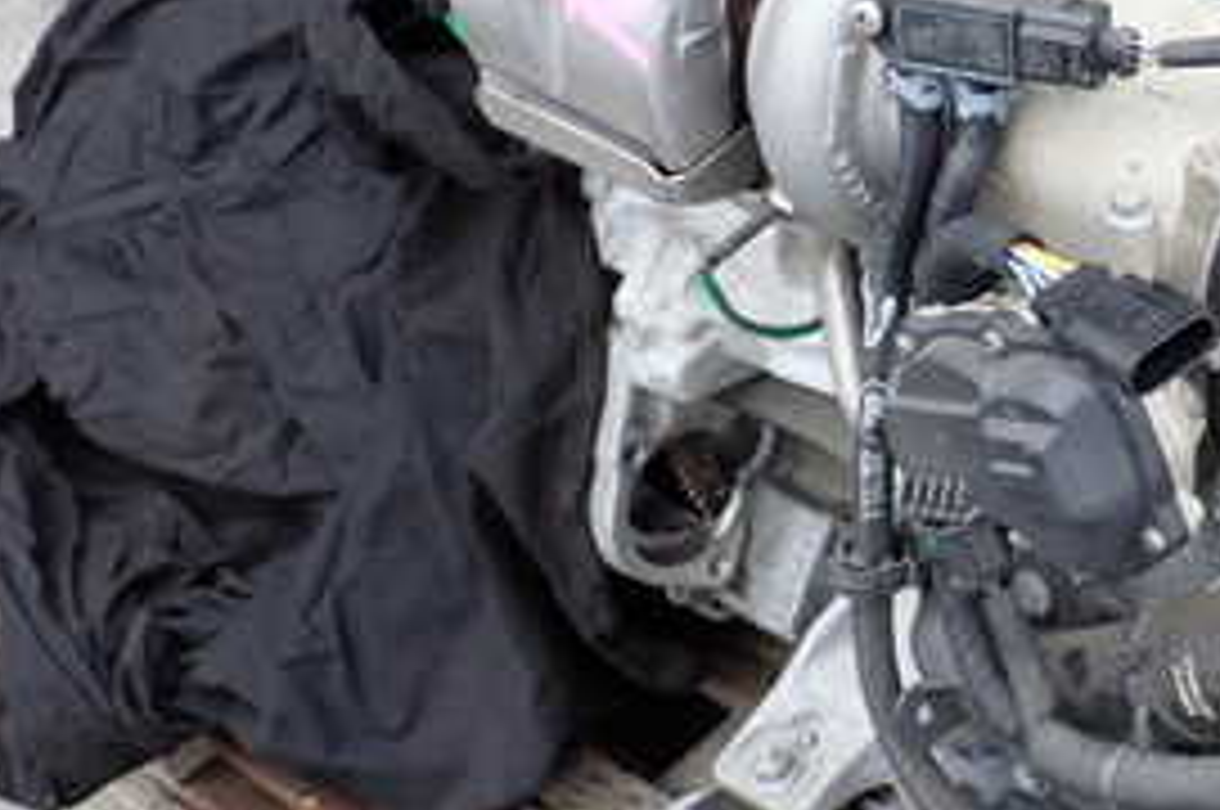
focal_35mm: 83
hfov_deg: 23.4
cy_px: 171
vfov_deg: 16.3
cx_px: 1243
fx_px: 2809
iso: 100
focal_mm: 6.37
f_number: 2.5
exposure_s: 1/200
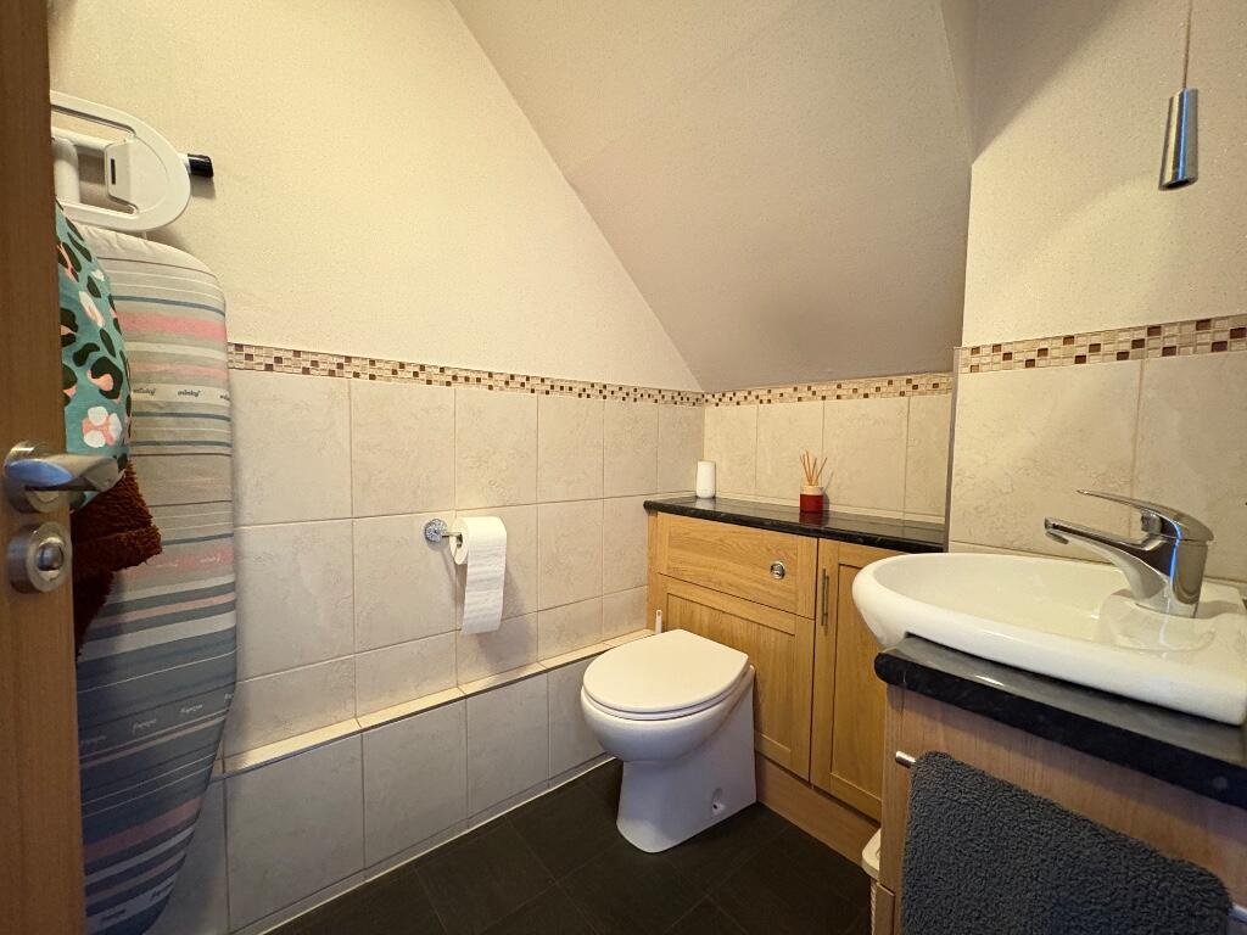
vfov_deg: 85.7
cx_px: 624
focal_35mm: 14
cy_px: 468
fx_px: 504
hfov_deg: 102.1
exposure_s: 1/25
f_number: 2.2
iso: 1000
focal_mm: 2.22
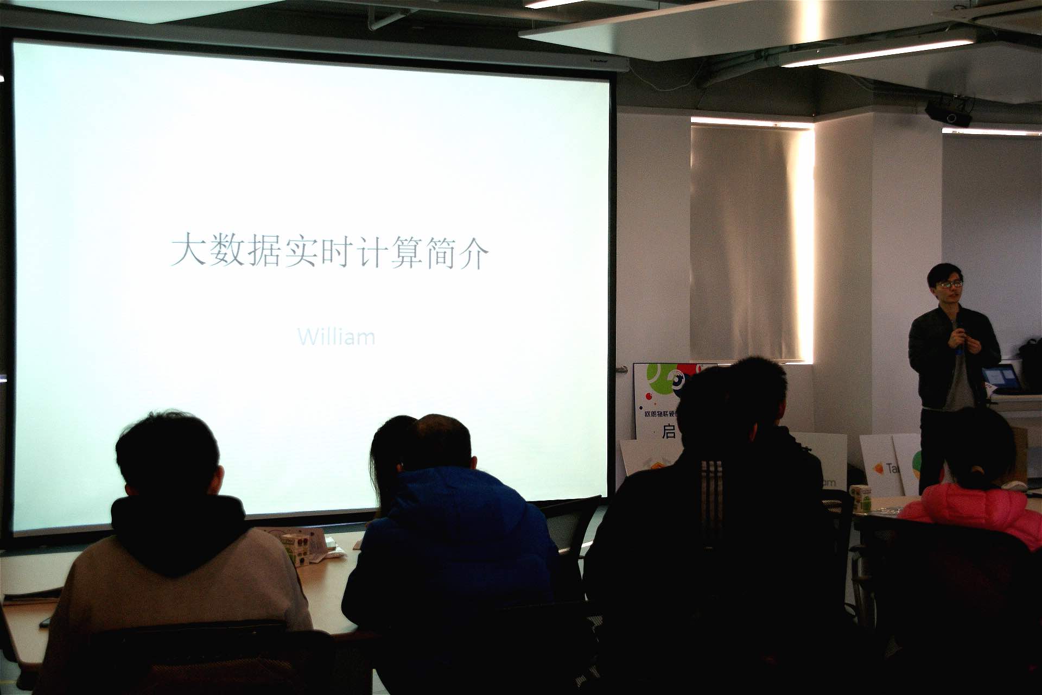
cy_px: 348
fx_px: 1519
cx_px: 521
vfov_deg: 25.8
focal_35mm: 52
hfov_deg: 37.9
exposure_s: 1/40
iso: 400
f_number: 5.6
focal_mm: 35
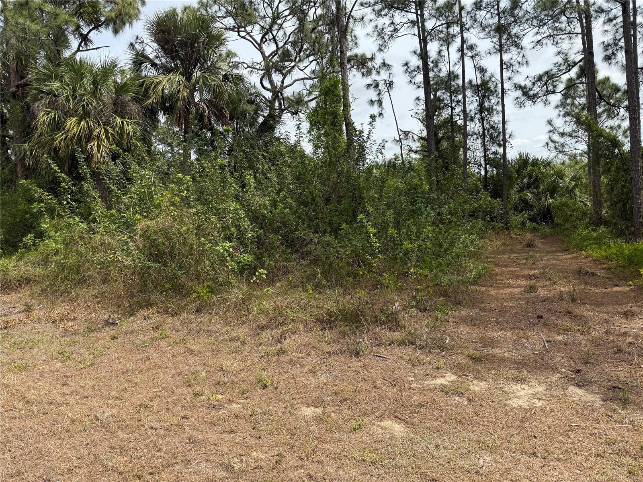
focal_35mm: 24
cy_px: 241
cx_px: 322
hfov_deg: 71.6
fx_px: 446
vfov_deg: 56.8
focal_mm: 6.76
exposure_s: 1/3279
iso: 80
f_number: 1.78
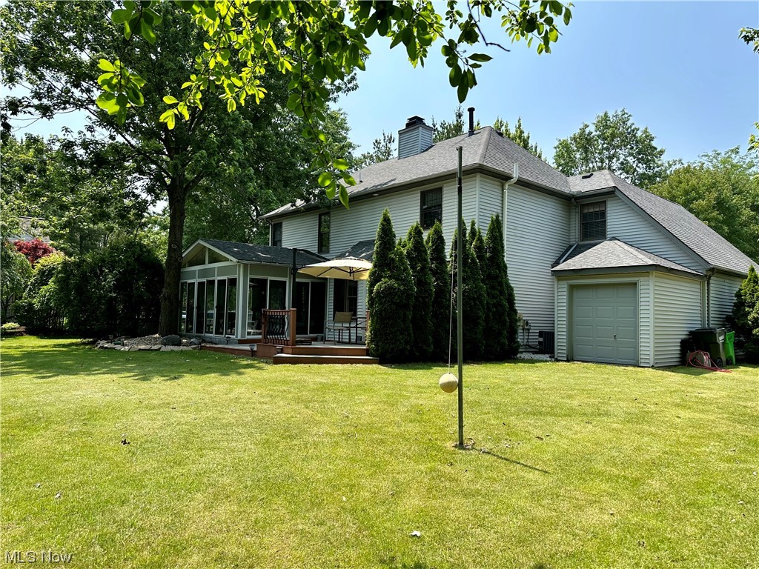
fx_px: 526
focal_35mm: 24
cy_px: 284
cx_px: 380
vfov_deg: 56.8
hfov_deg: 71.6
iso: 80
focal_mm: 6.86
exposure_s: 1/2110
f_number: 1.78
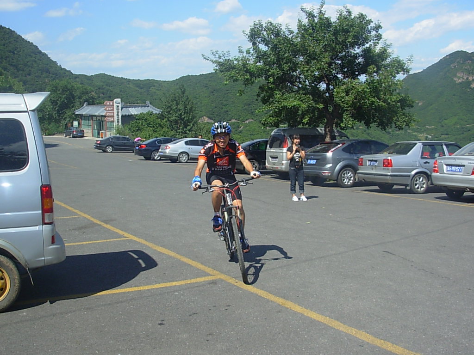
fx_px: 520
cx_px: 237
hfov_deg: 49.0
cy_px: 178
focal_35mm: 38
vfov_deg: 37.7
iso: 50
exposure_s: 1/912
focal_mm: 6.3
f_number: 2.9
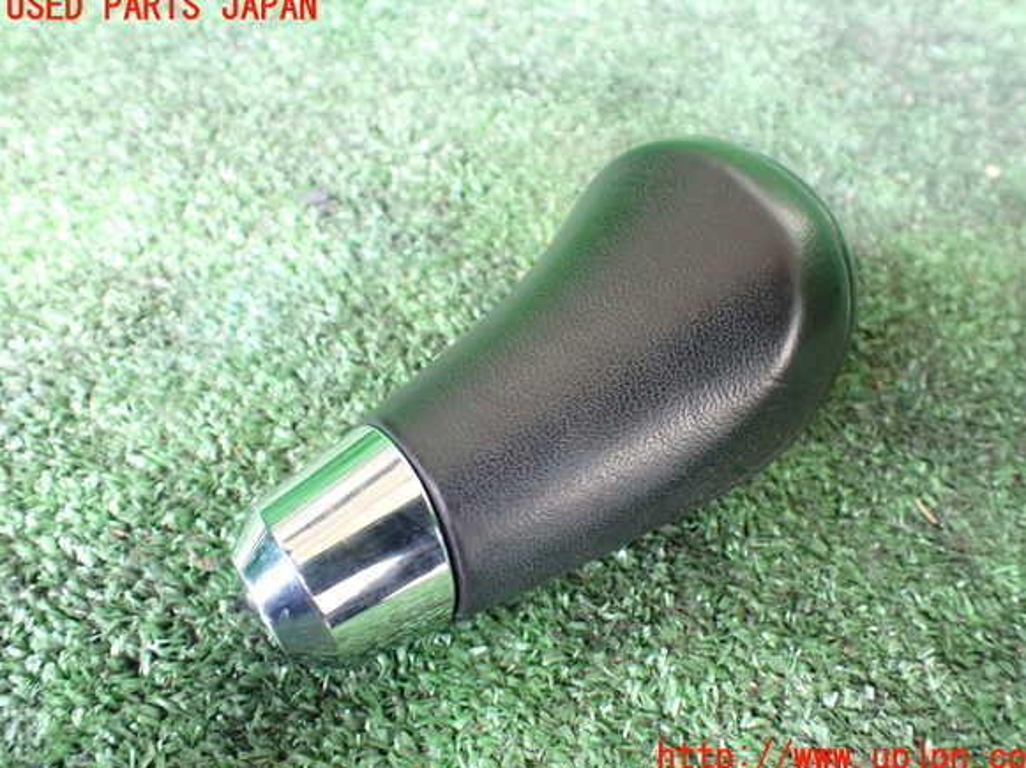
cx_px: 526
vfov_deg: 45.4
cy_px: 383
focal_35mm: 31
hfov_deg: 58.4
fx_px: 918
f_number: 2.3
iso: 800
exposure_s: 1/50
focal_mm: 5.4
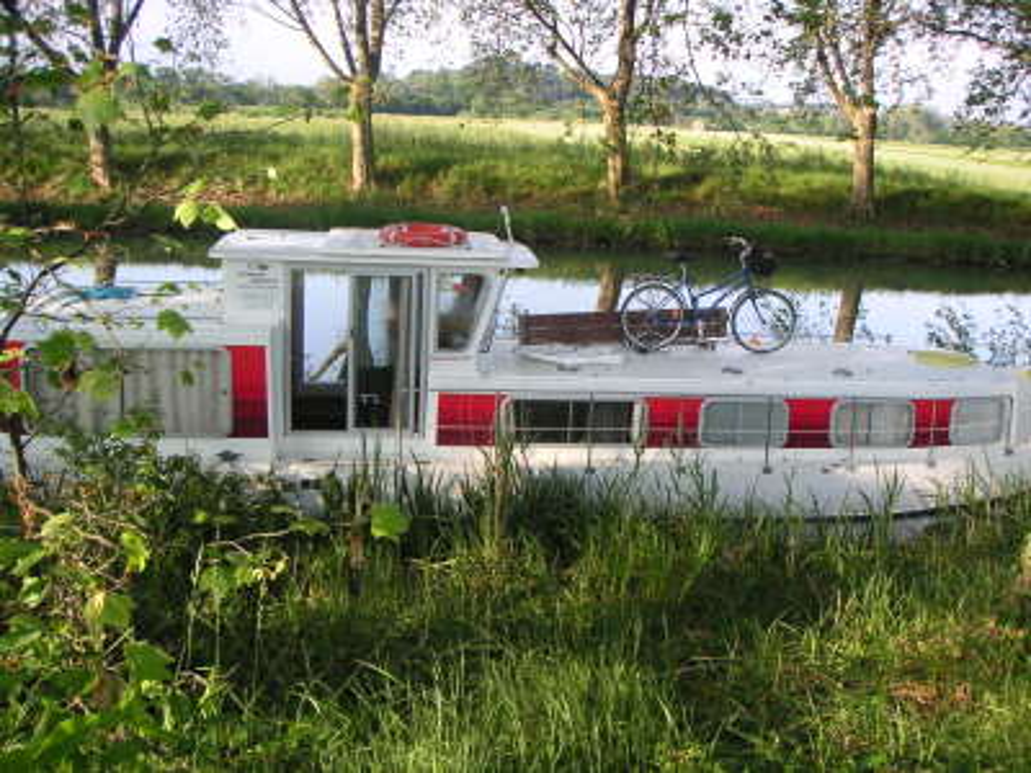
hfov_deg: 50.1
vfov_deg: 38.7
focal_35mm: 37
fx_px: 1102
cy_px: 386
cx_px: 516
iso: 50
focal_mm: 5.7
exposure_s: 1/180
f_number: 2.8
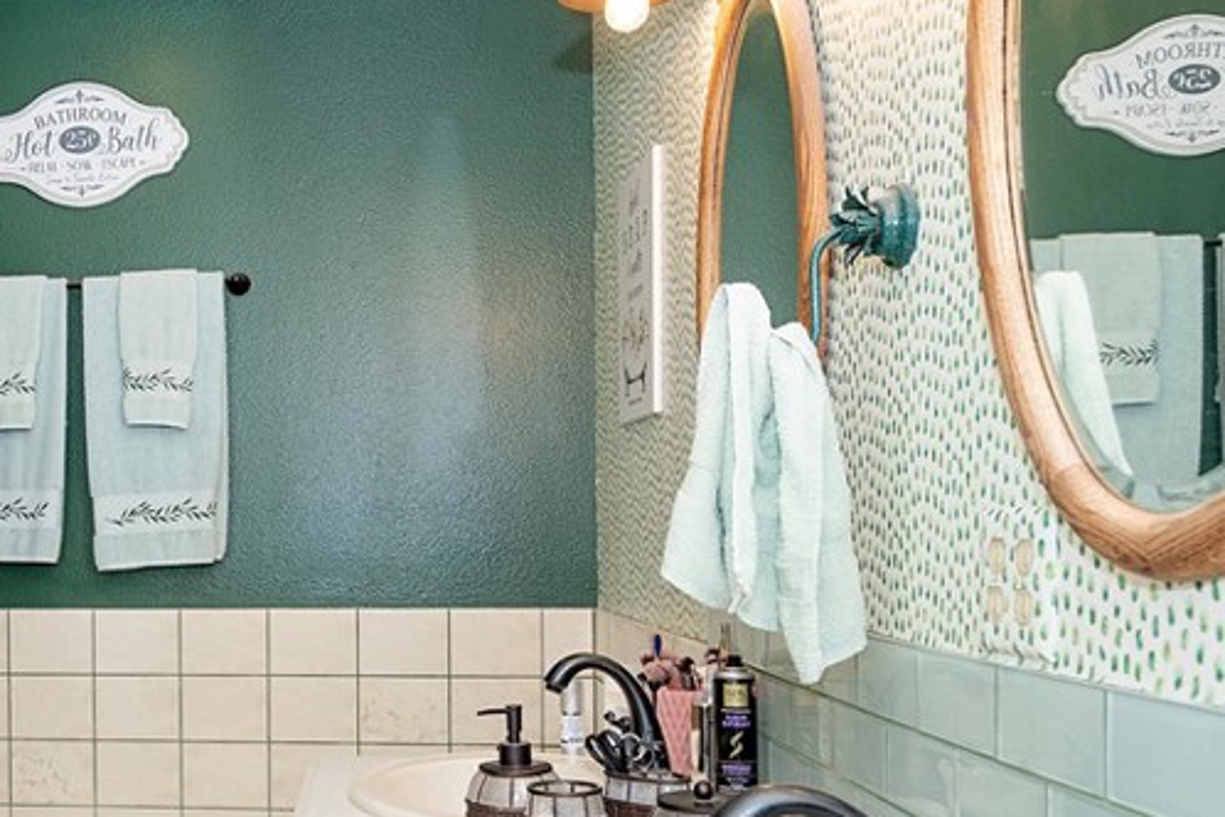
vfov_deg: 35.7
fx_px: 1259
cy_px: 529
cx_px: 202
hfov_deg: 48.2
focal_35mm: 37
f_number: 5.6
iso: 320
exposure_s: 1/60
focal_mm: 12
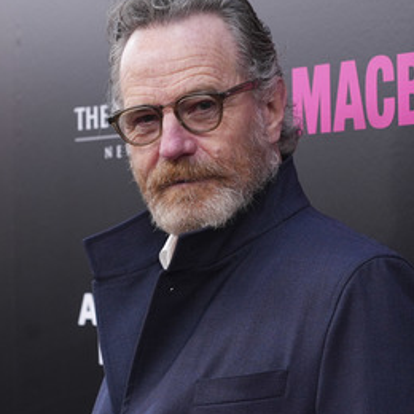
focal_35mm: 147
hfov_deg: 11.9
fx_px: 1989
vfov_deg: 11.9
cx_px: 110
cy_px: 191
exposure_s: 1/400
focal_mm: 100
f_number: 5.6
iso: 1600
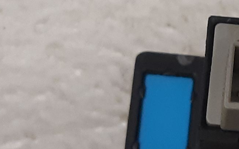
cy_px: 68
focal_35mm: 86
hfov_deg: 22.4
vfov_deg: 15.2
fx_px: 560
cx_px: 281
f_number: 1.7
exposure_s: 1/50
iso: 160
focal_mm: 3.93
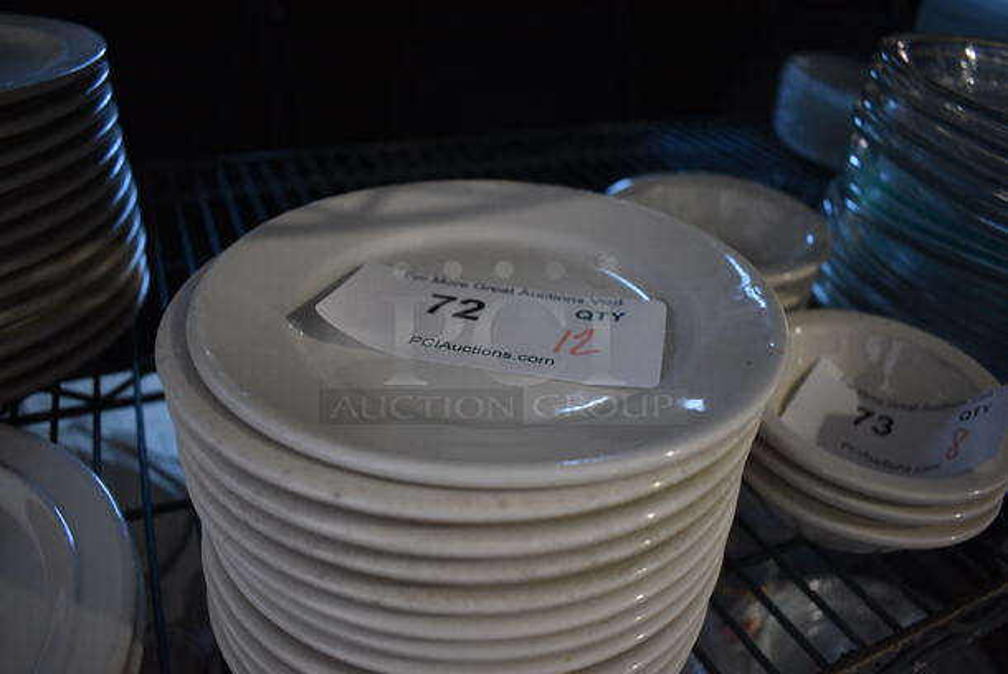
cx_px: 504
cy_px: 337
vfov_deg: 48.0
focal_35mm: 27
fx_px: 757
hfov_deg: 67.3
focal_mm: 18
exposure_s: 1/125
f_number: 3.5
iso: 1100
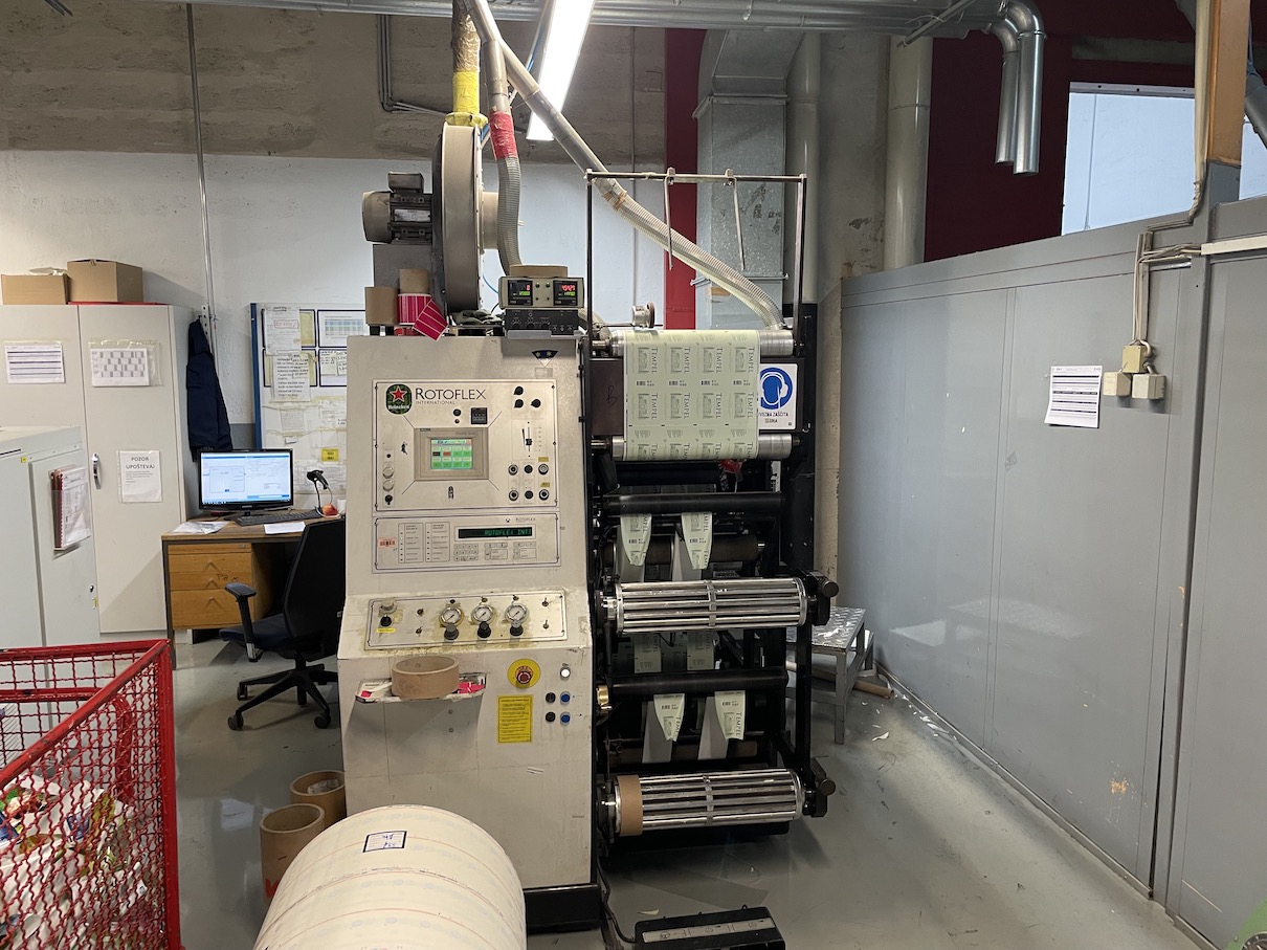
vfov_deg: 53.0
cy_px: 475
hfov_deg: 67.3
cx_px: 634
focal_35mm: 26
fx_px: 951
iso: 125
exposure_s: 1/50
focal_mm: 4.2
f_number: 1.6
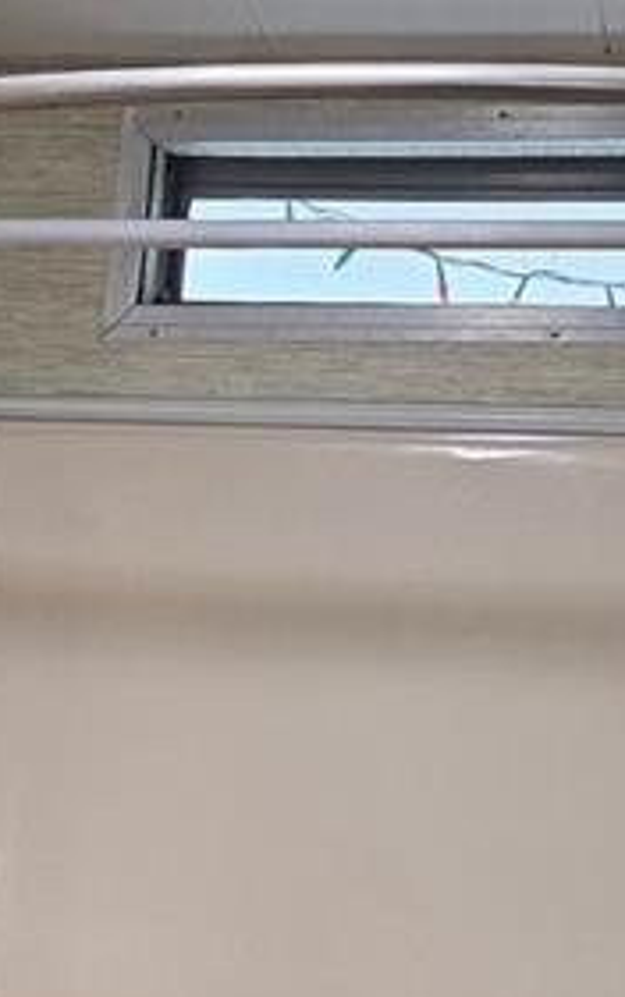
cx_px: -71
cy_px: 1472
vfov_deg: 18.0
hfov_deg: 12.4
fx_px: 2830
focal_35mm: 104
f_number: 1.8
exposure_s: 1/120
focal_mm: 5.4
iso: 200
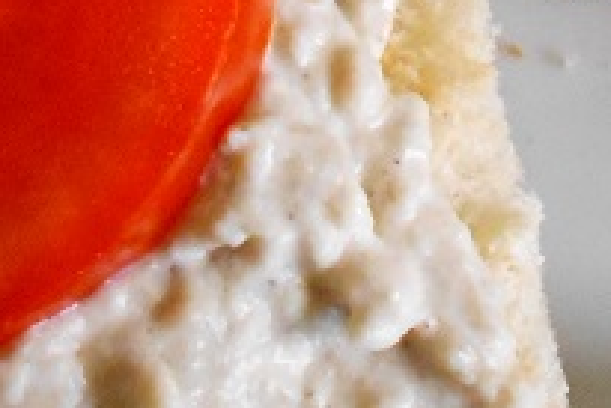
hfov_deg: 15.1
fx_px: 2293
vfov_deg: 9.7
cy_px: -304
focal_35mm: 135
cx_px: 426
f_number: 3.2
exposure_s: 1/160
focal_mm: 4.6
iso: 800
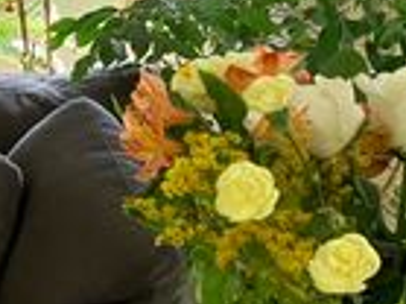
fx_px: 1418
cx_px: -260
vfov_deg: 12.2
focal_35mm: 121
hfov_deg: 14.8
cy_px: 96
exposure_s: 1/60
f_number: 1.8
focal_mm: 3.99
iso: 80
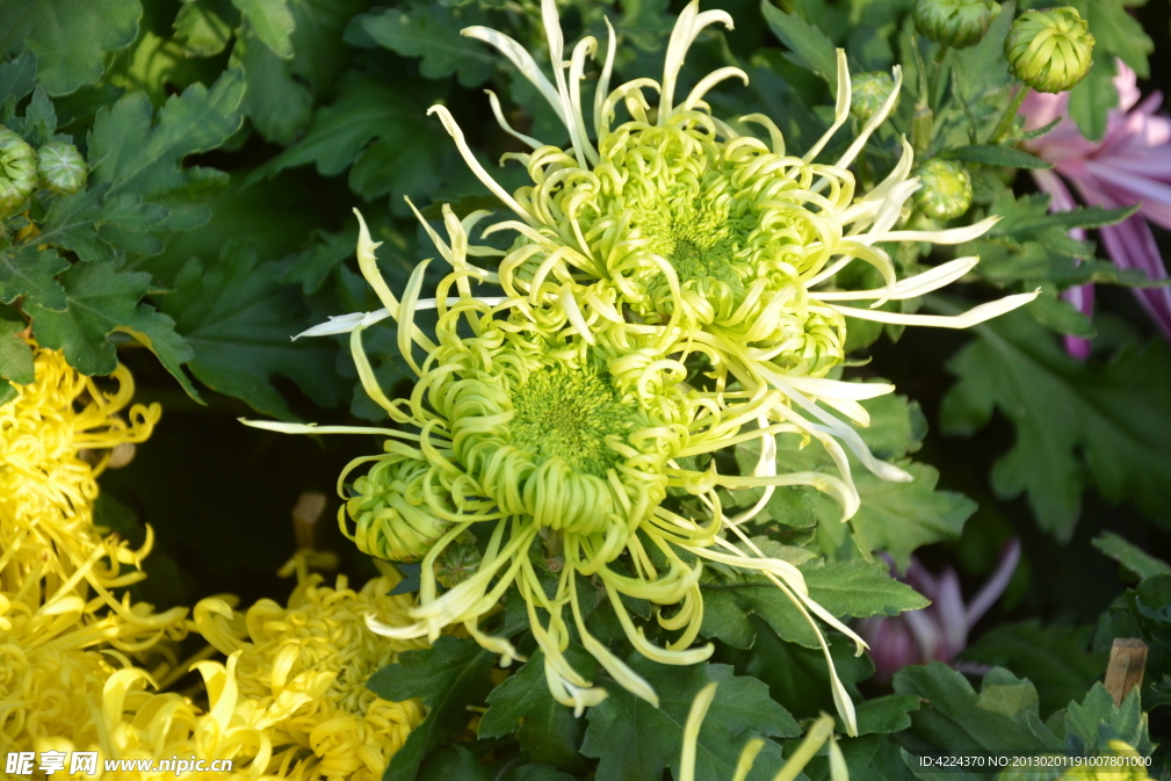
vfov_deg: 8.6
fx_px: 5189
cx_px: 581
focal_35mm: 160
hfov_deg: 12.9
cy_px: 391
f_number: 5.6
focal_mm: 105
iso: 400
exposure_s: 1/250
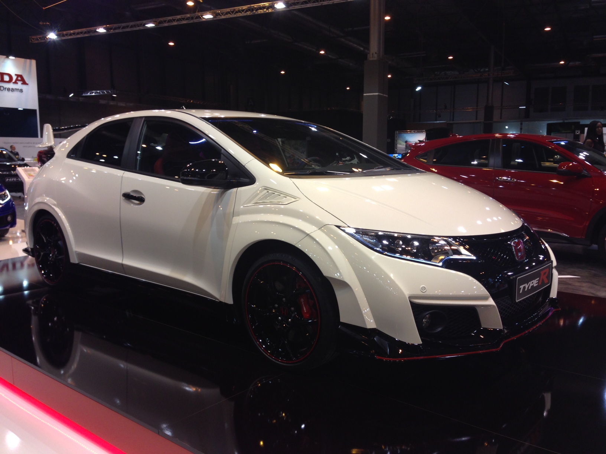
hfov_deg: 55.4
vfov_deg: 42.9
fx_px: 578
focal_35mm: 33
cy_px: 227
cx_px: 303
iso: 50
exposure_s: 1/40
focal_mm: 4.12
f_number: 2.4
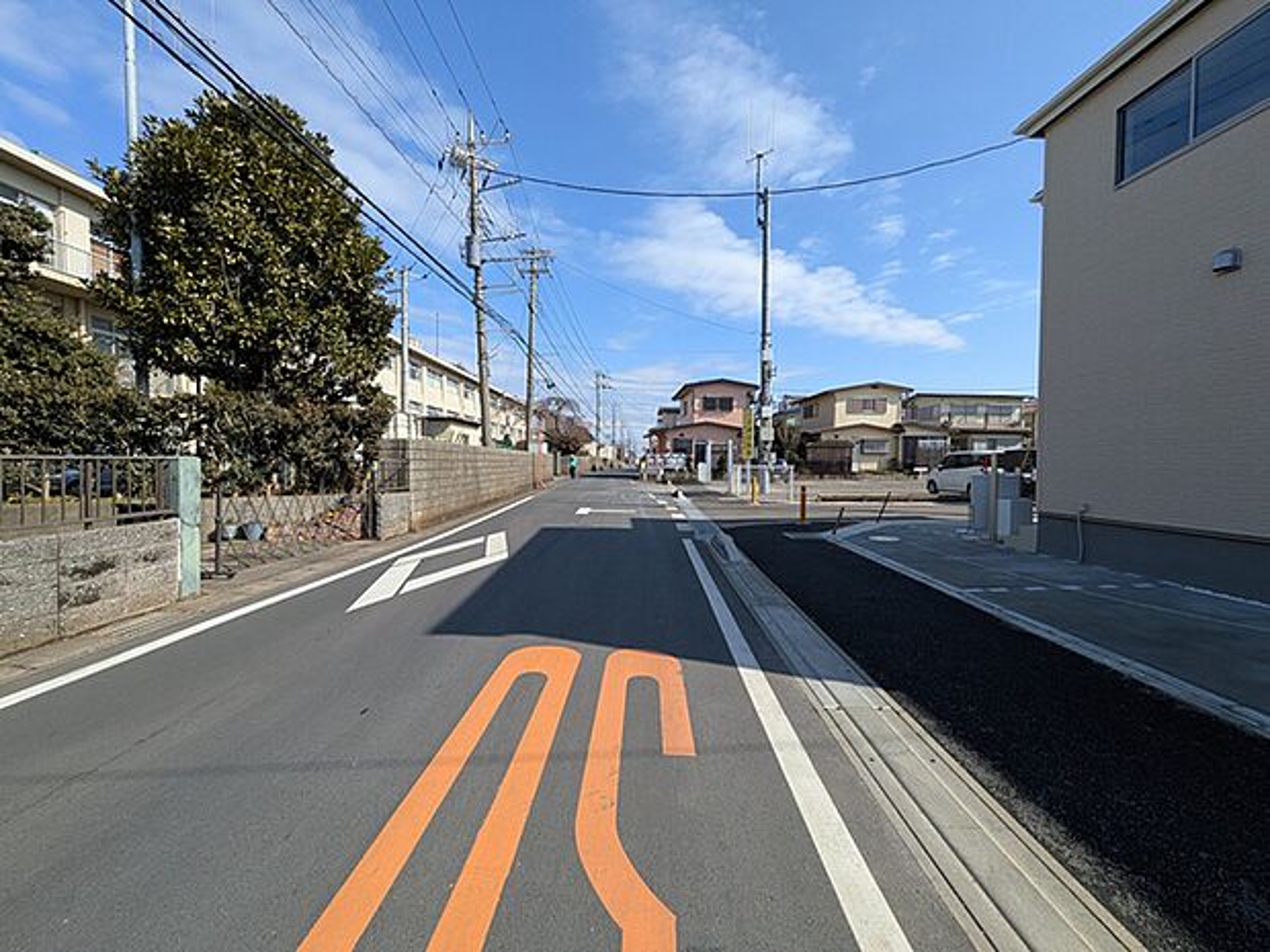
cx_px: 635
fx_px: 514
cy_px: 476
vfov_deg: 85.7
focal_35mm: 14
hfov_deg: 102.1
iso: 49
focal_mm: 1.83
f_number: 2.2
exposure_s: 1/1504
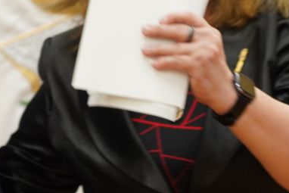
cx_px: 111
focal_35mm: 357
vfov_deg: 3.8
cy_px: -29
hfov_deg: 5.8
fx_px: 2867
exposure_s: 1/125
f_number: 4
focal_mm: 105
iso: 1600
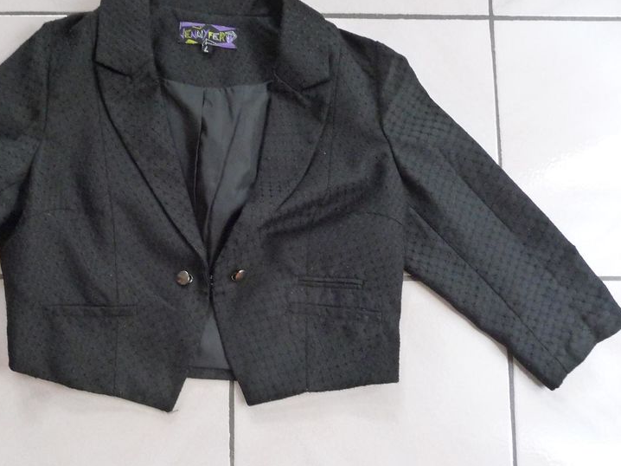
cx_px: 198
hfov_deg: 47.0
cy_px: 238
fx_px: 699
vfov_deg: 36.8
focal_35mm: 39
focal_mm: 4.7
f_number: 3.3
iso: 400
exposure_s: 1/25
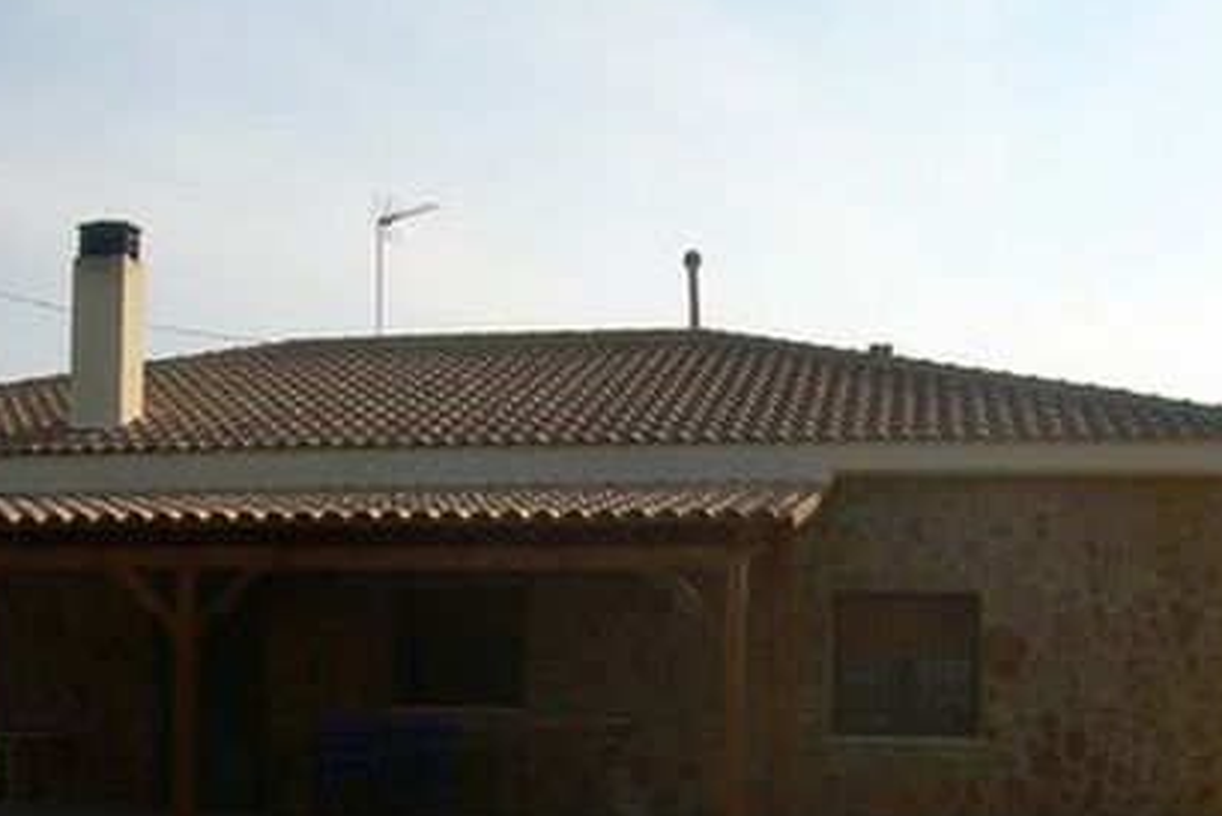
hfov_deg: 34.2
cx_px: 427
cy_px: 592
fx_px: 1969
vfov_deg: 23.2
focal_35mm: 58
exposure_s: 1/500
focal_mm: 6.3
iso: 50
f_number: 4.6
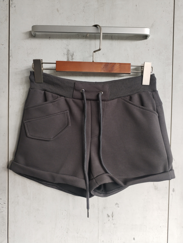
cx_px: 92
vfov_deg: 61.7
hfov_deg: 48.2
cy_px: 122
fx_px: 204
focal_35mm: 29
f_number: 1.8
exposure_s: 1/30
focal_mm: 4.75
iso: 317
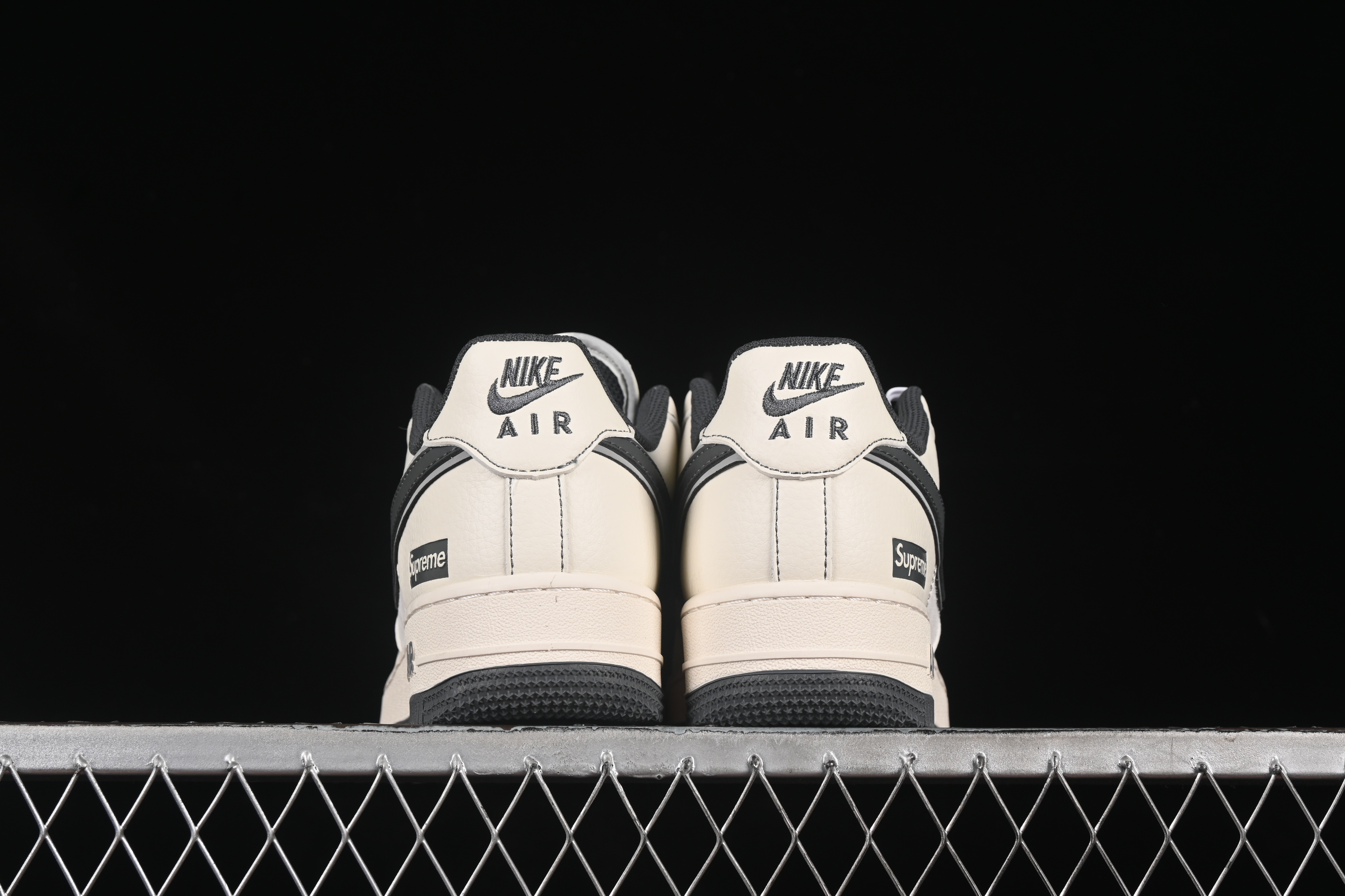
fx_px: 2802
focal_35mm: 75
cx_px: 672
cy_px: 448
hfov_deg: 27.0
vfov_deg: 18.2
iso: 160
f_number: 8
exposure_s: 1/80
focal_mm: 50
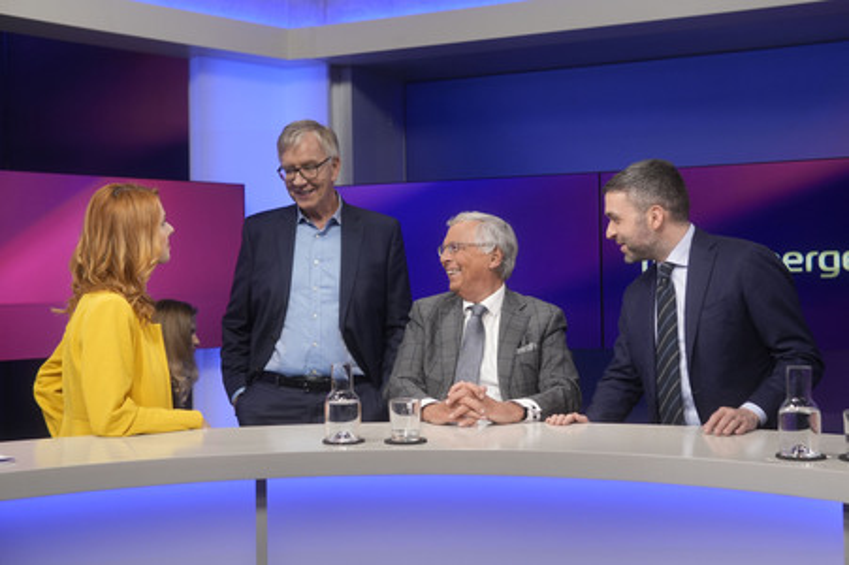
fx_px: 1060
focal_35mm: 45
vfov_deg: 29.8
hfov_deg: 43.6
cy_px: 282
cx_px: 424
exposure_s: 1/250
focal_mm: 30
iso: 640
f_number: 2.2
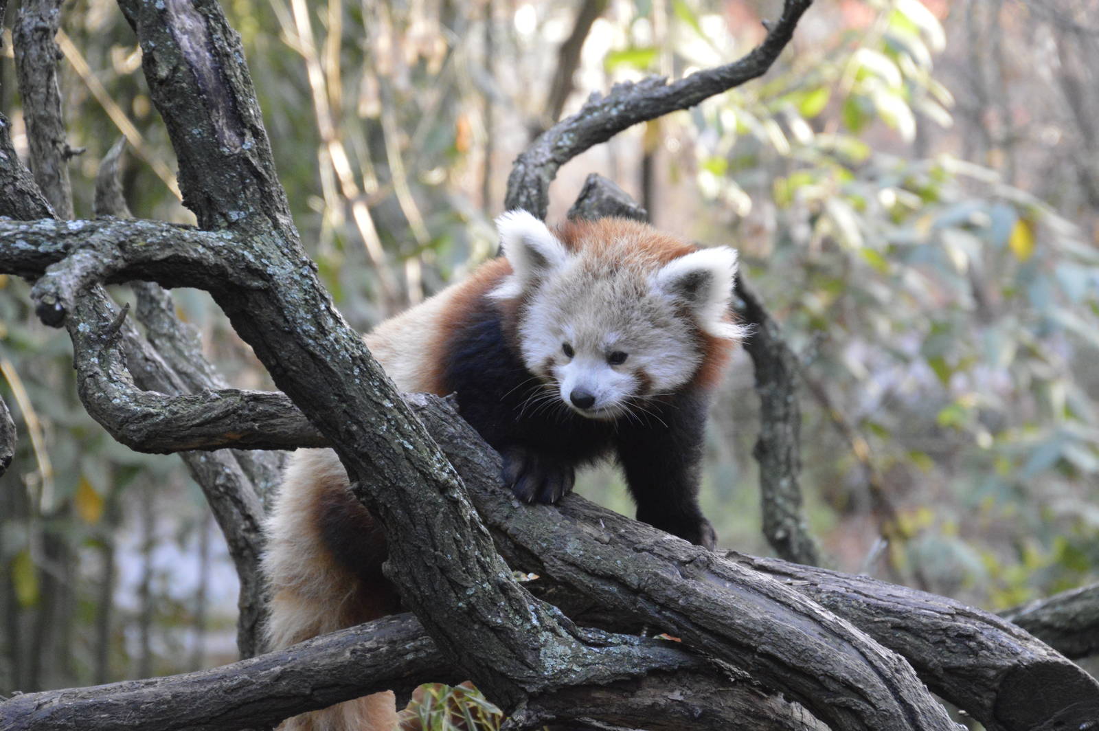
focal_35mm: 150
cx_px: 550
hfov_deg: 13.7
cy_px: 366
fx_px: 4575
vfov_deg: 9.1
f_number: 5.6
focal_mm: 100
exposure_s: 1/160
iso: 3200
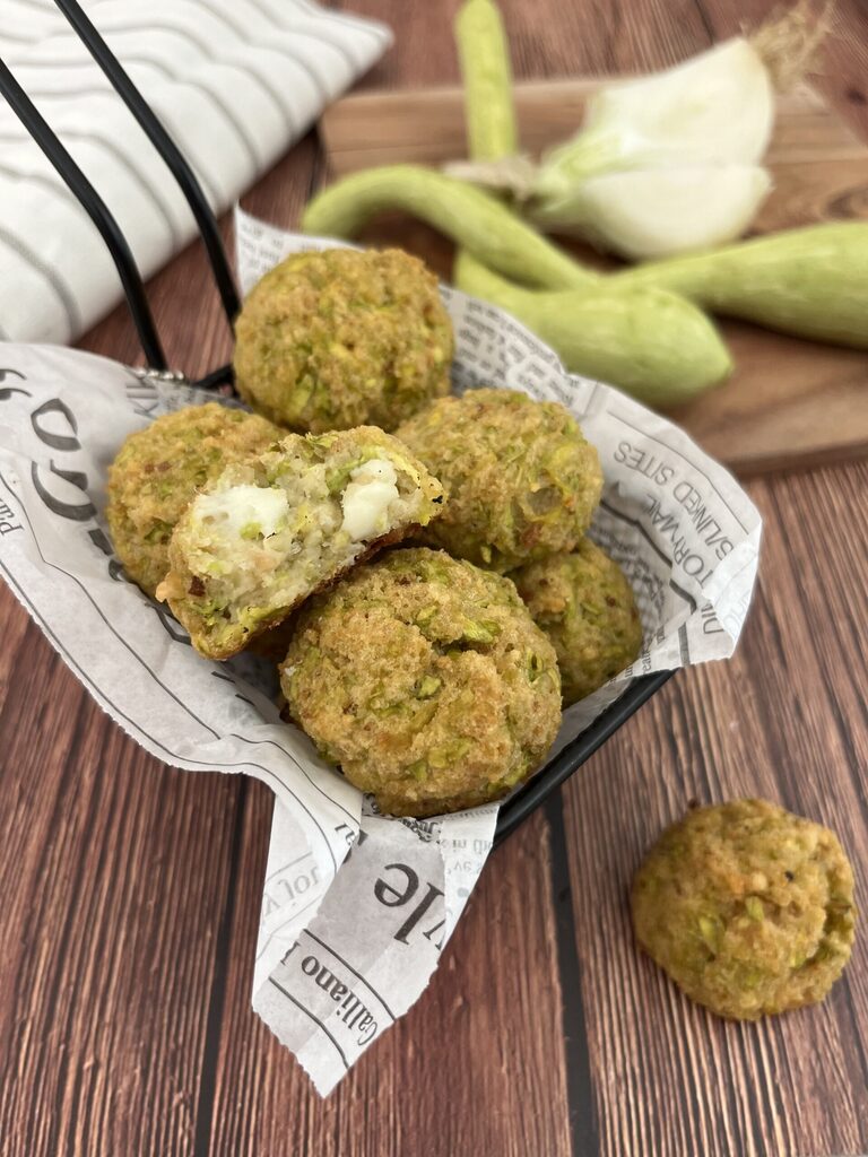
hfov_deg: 53.1
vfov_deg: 67.3
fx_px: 869
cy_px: 578
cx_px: 434
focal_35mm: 26
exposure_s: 1/122
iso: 80
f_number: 1.6
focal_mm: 5.1
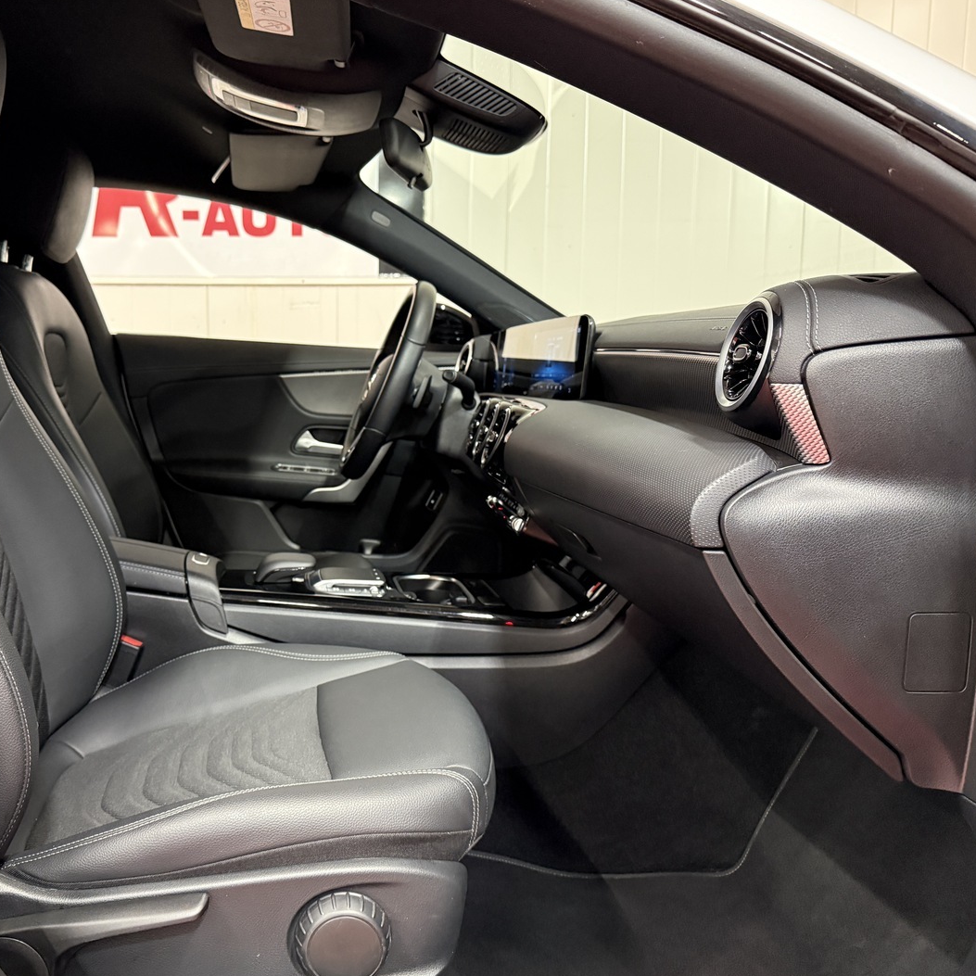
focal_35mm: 29
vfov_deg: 55.6
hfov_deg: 54.4
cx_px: 320
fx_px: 925
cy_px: 495
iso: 800
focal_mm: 6.76
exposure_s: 1/55
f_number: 1.78
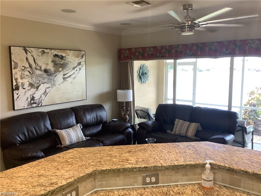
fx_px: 234
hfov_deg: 58.4
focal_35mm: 31
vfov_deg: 45.4
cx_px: 130
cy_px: 98
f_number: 2.4
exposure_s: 1/60
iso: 125
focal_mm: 3.3
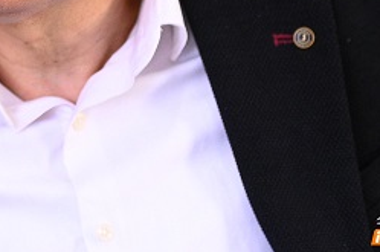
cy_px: -105
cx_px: -27
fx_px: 3729
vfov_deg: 3.9
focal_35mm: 354
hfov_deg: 5.8
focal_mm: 110
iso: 1600
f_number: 2.8
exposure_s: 1/800
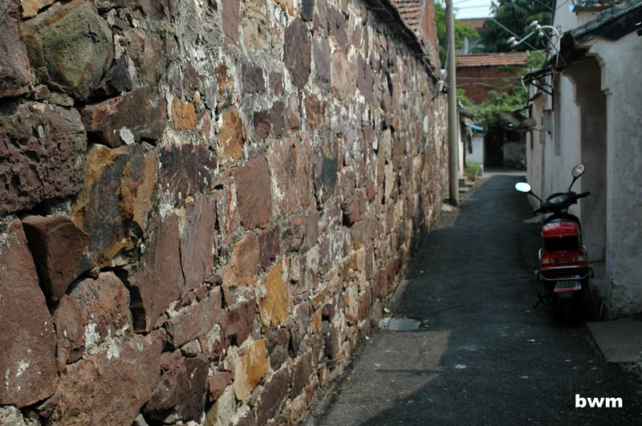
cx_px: 321
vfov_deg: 31.8
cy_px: 213
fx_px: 748
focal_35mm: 42
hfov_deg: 46.5
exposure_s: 1/800
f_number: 5.6
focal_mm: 28
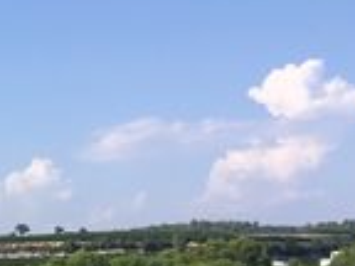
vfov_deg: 8.6
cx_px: -323
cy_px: 586
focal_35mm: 161
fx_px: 1651
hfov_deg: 11.3
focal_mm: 4.15
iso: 25
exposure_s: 1/1451
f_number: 2.2
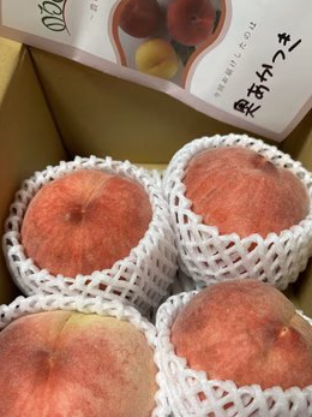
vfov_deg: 59.8
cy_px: 237
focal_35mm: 30
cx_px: 166
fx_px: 361
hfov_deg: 46.7
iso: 160
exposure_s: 1/50
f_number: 1.6
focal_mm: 5.96
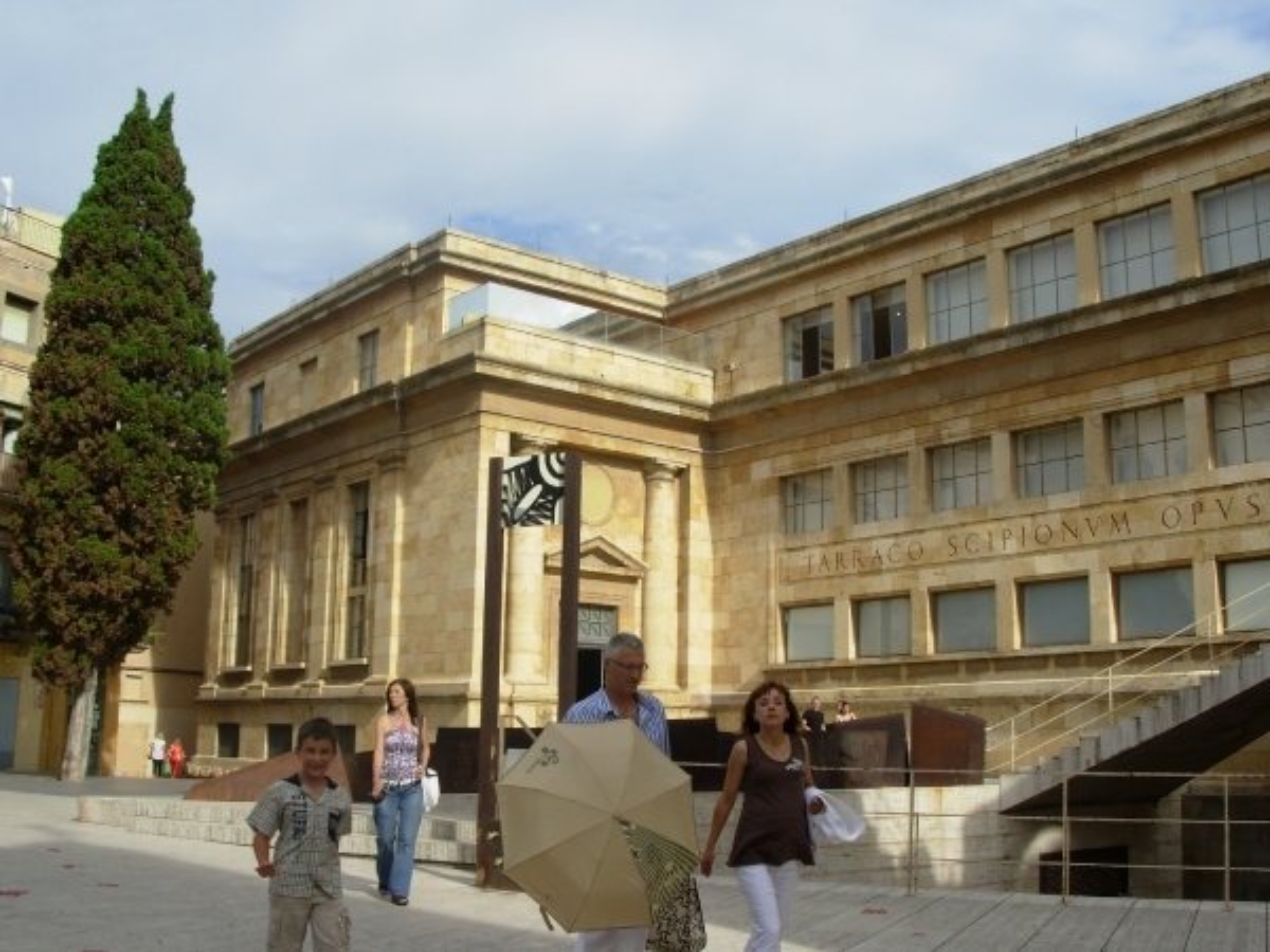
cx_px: 635
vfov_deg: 37.7
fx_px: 1394
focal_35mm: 38
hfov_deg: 49.0
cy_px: 476
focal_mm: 6.3
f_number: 4.9
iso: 50
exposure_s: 1/483
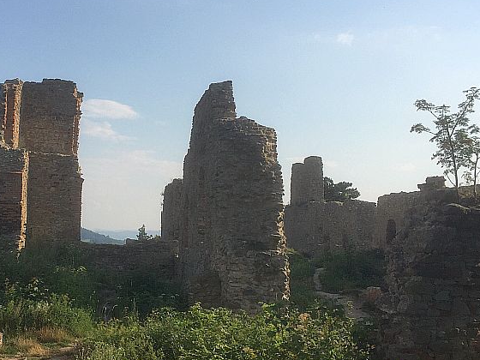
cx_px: 129
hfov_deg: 35.5
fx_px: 735
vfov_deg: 27.5
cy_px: 180
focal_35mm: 53
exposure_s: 1/1980
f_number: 2.2
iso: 32
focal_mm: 4.15
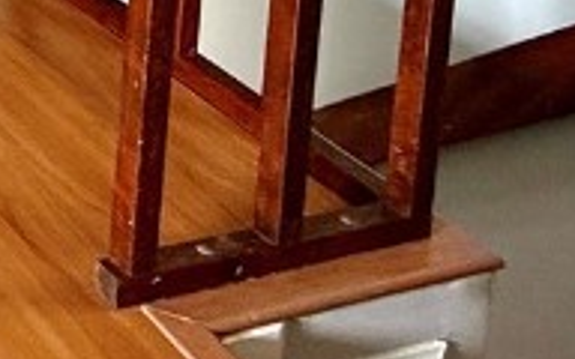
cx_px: -371
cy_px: -389
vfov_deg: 13.7
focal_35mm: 79
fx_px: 1238
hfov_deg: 20.7
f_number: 2.2
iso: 250
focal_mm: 2.22
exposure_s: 1/60
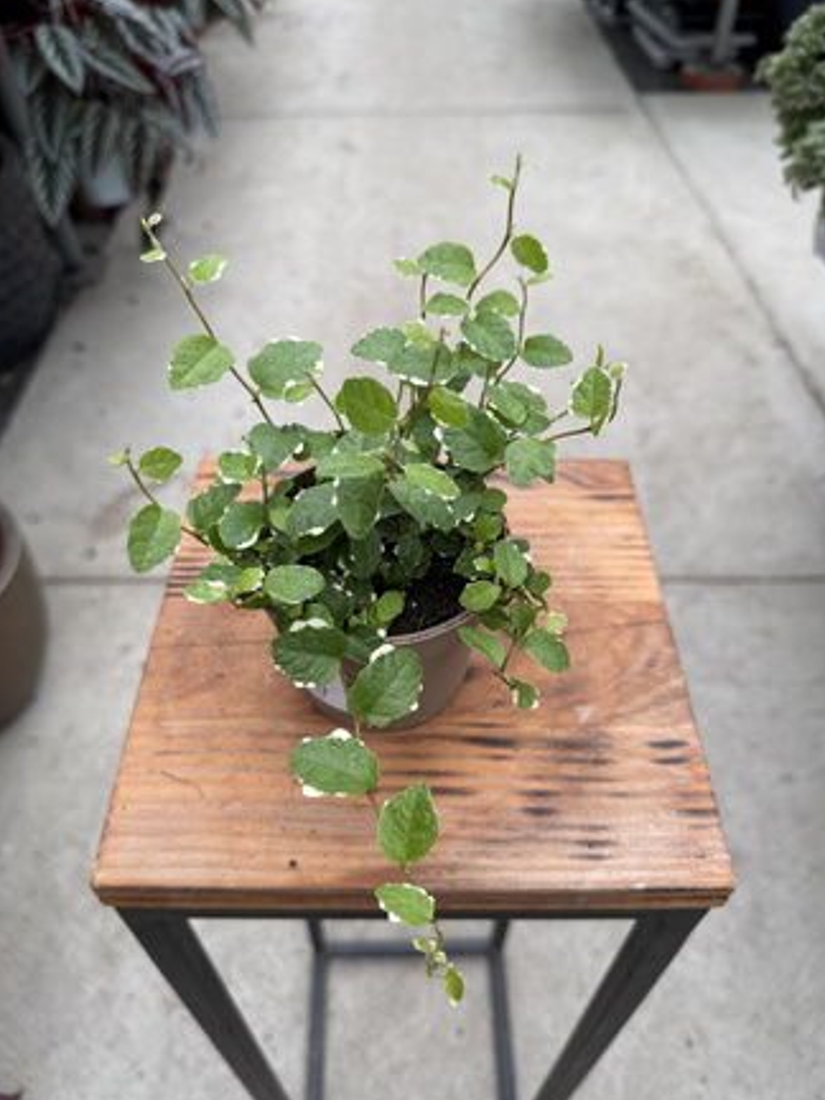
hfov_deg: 54.9
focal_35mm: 25
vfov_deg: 69.4
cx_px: 407
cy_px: 547
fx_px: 794
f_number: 1.78
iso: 80
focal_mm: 6.76
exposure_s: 1/393
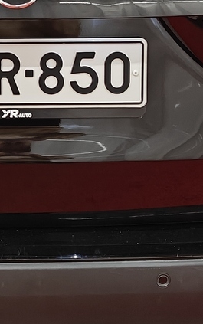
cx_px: 12
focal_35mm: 119
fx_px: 1052
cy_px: 64
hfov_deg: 10.9
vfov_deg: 17.4
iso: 125
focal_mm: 5.59
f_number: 1.8
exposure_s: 1/60
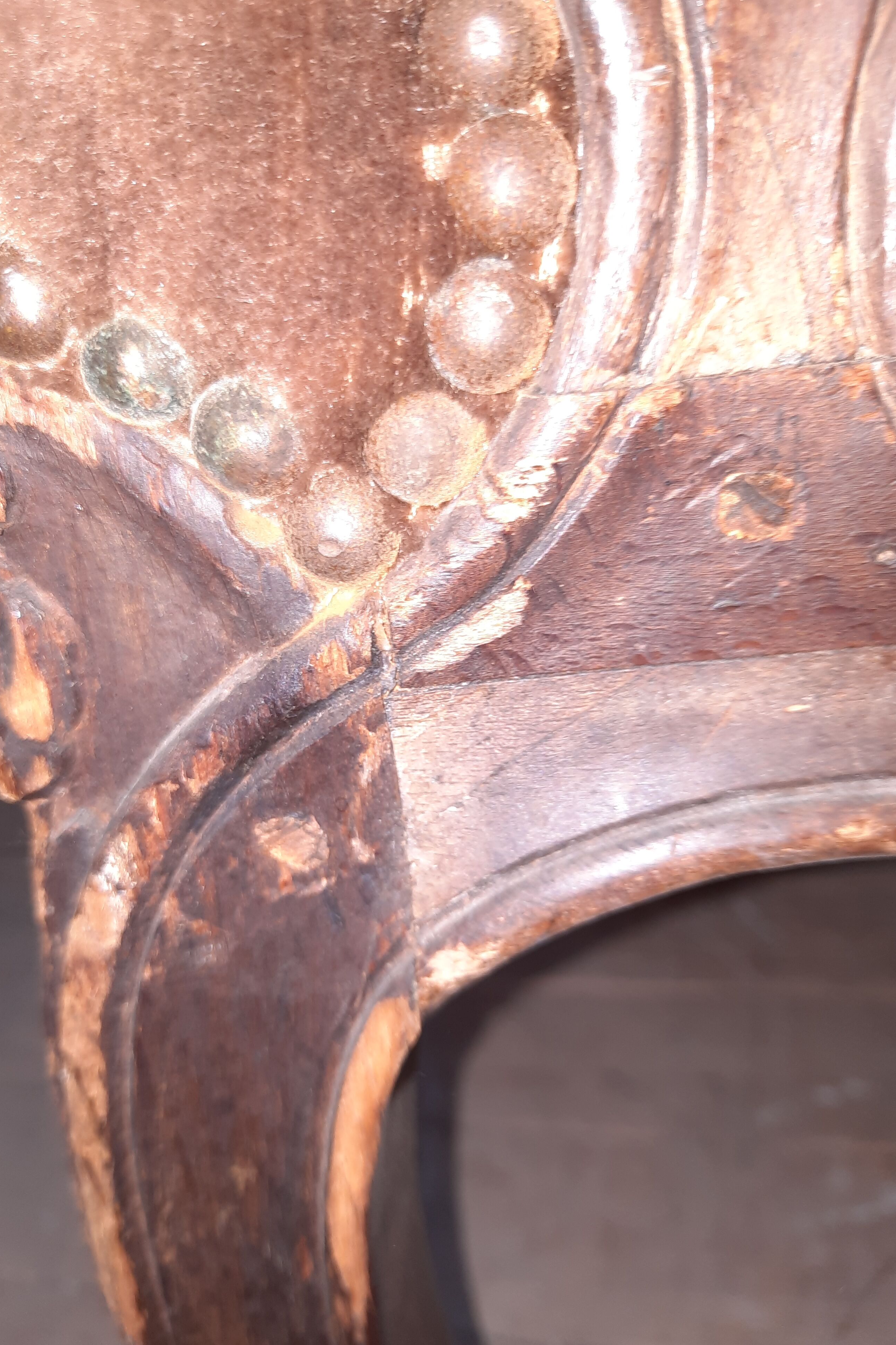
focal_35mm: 27
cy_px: 686
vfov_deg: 67.4
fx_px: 1008
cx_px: 438
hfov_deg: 47.9
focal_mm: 4.6
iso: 640
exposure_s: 1/25
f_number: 2
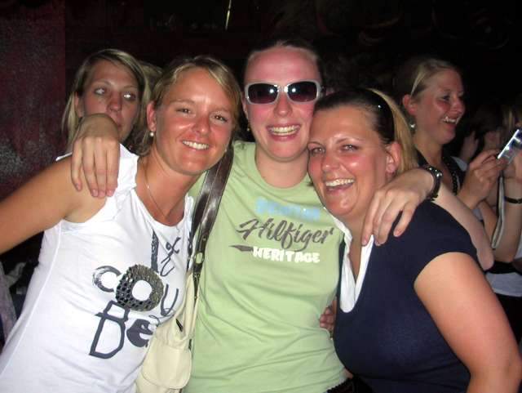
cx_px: 261
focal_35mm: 38
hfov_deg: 48.9
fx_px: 573
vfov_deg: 37.8
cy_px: 196
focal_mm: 5.8
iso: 50
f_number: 2.8
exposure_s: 1/60.1
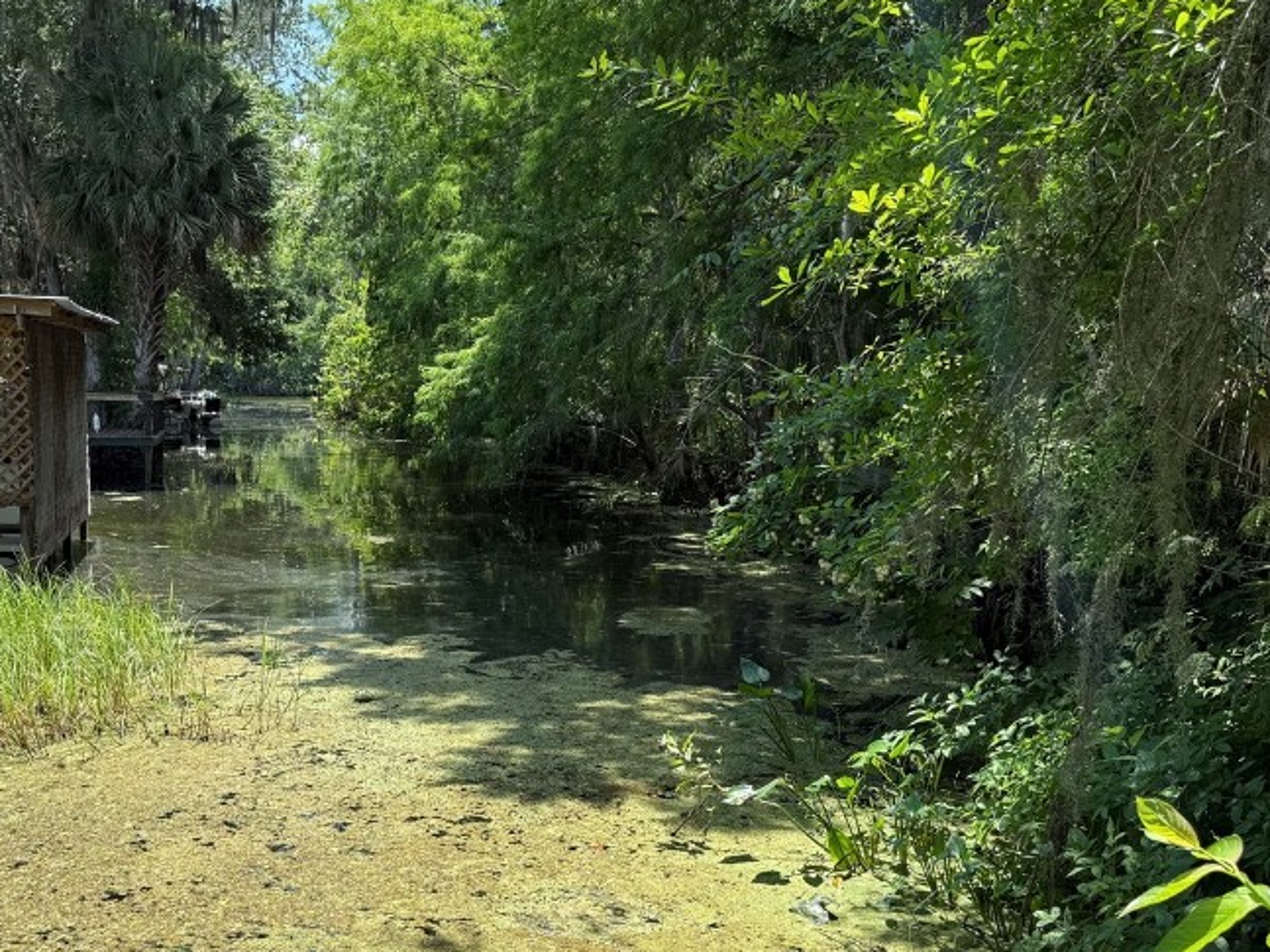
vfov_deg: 37.7
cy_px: 528
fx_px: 1394
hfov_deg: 48.8
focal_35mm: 38
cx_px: 528
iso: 80
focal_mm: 6.76
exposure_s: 1/1250
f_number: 1.78
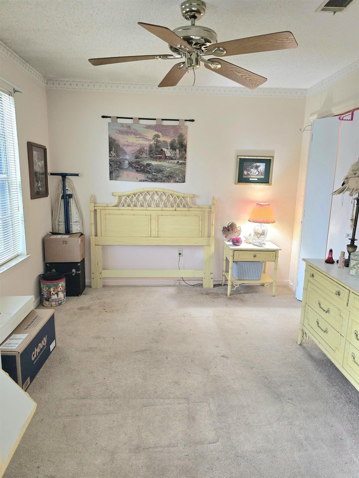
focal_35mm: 23
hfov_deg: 58.9
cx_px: 180
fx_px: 318
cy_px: 239
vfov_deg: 73.9
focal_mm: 6.3
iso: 800
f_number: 1.7
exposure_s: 1/120
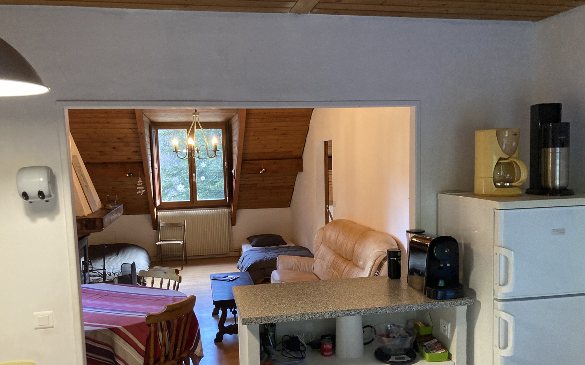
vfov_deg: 41.7
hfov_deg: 62.9
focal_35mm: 30
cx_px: 291
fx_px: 478
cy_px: 213
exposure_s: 1/51
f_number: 1.8
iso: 320
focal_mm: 3.99
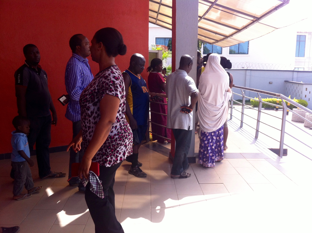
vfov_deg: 40.6
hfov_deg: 52.7
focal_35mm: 35
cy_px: 116
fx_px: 315
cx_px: 156
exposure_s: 1/318
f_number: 2.8
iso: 80
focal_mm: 3.85
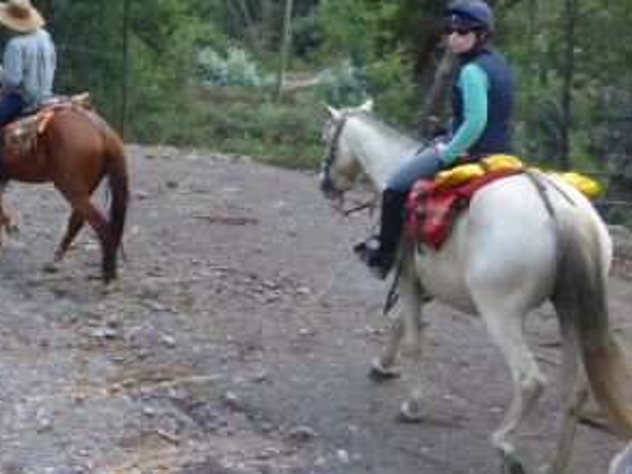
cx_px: -123
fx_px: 1095
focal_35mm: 60
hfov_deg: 28.2
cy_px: -38
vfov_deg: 23.1
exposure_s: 1/250
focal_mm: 4.3
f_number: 3.3
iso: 320
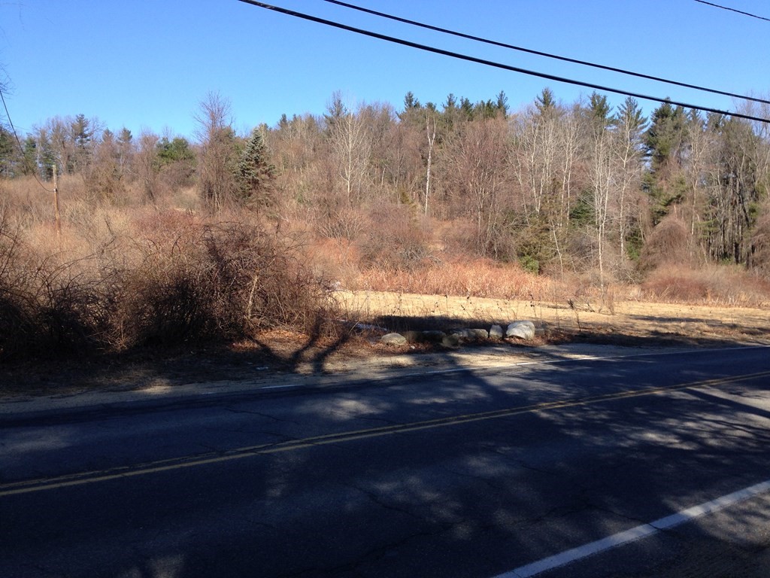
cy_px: 289
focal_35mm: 33
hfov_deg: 55.4
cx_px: 385
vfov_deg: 42.9
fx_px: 734
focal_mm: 4.12
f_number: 2.4
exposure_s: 1/797
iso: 50
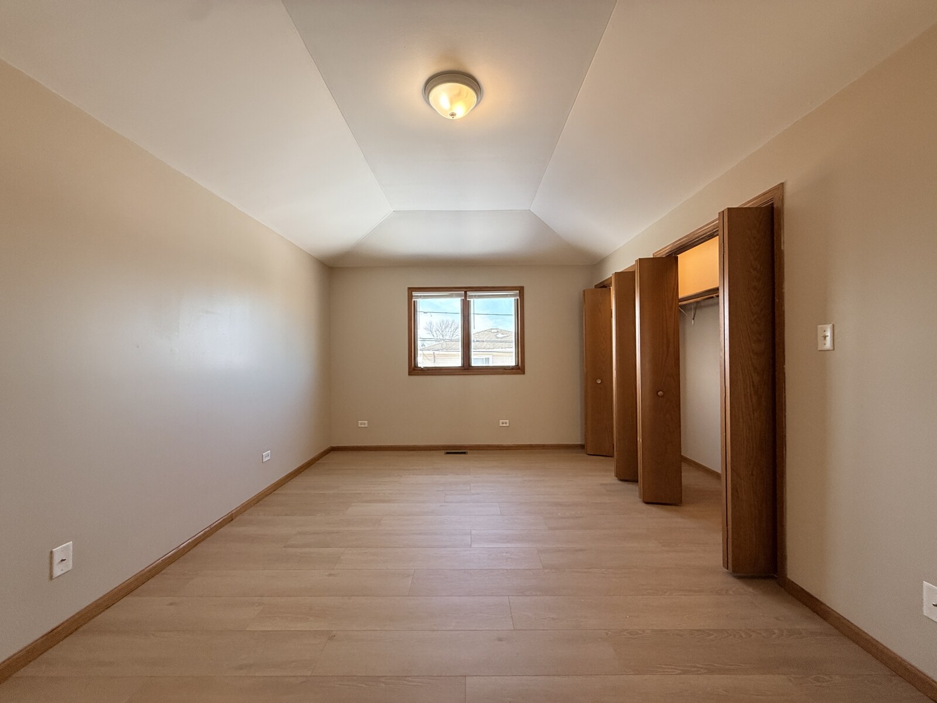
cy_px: 352
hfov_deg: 102.1
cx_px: 468
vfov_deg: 85.7
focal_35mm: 14
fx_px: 379
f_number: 2.2
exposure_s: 1/120
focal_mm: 2.22
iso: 160
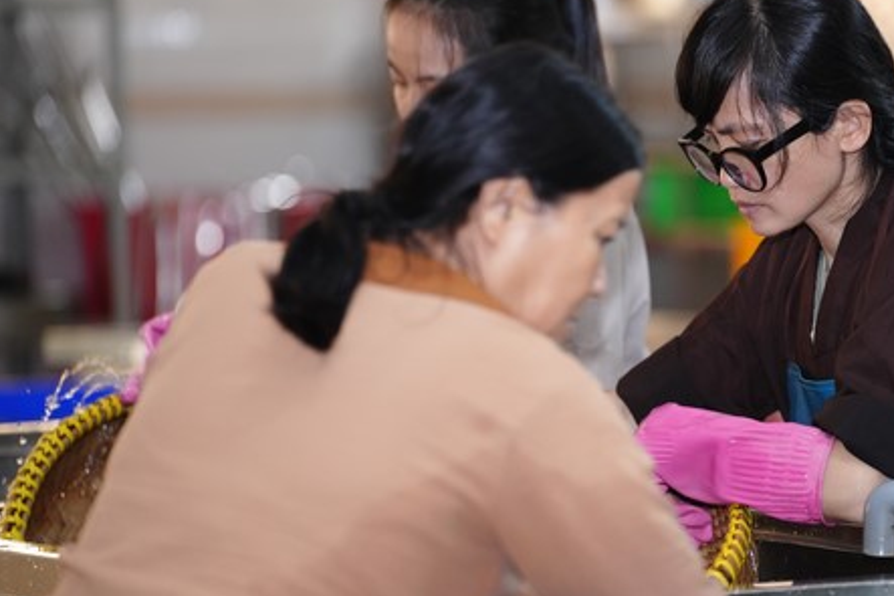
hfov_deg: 9.3
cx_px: 640
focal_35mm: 220
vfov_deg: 6.2
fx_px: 5461
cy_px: 310
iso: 2000
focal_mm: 150
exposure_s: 1/100
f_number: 2.8
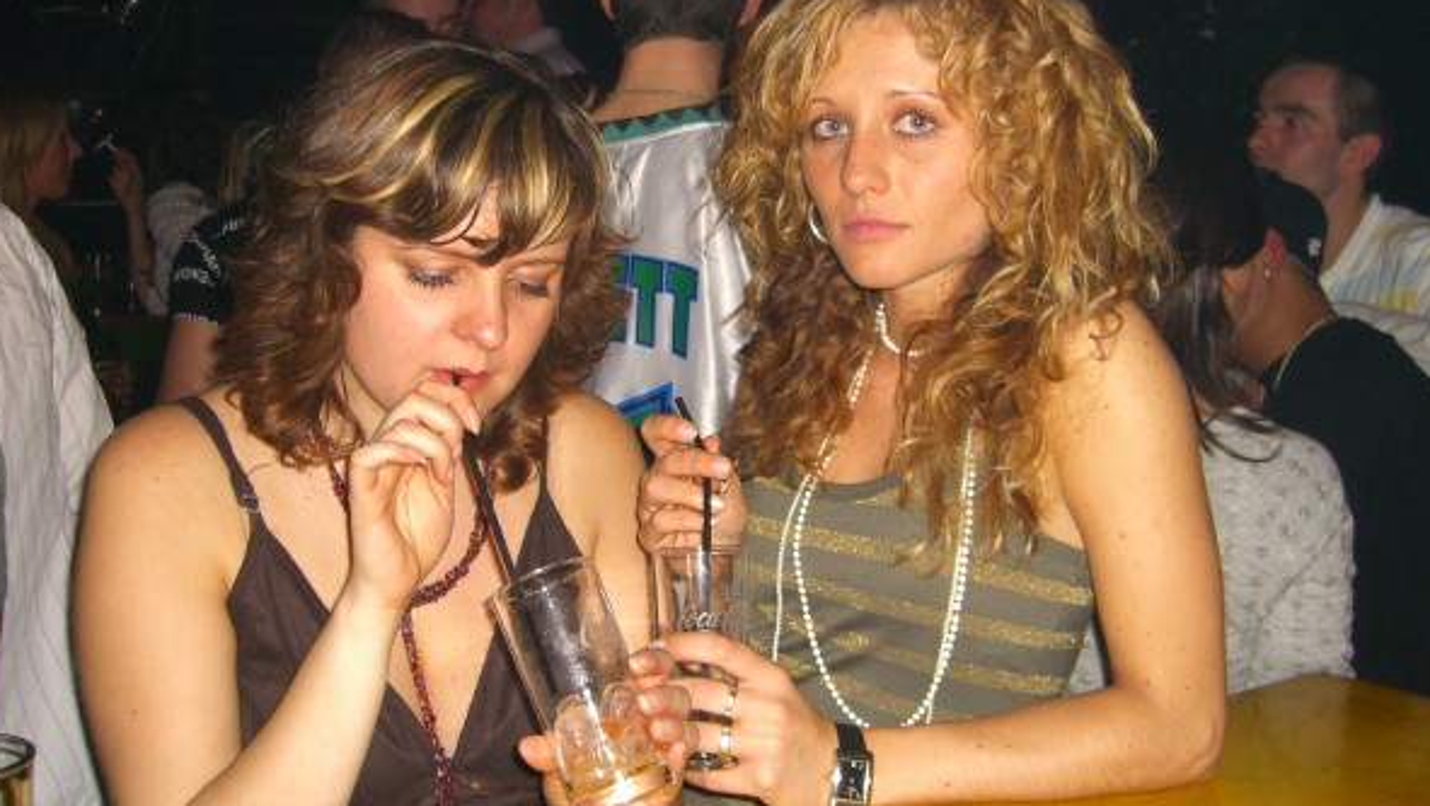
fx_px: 1593
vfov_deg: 28.3
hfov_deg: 48.3
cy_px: 344
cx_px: 711
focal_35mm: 42
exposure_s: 1/60
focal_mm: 7.9
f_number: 2.8
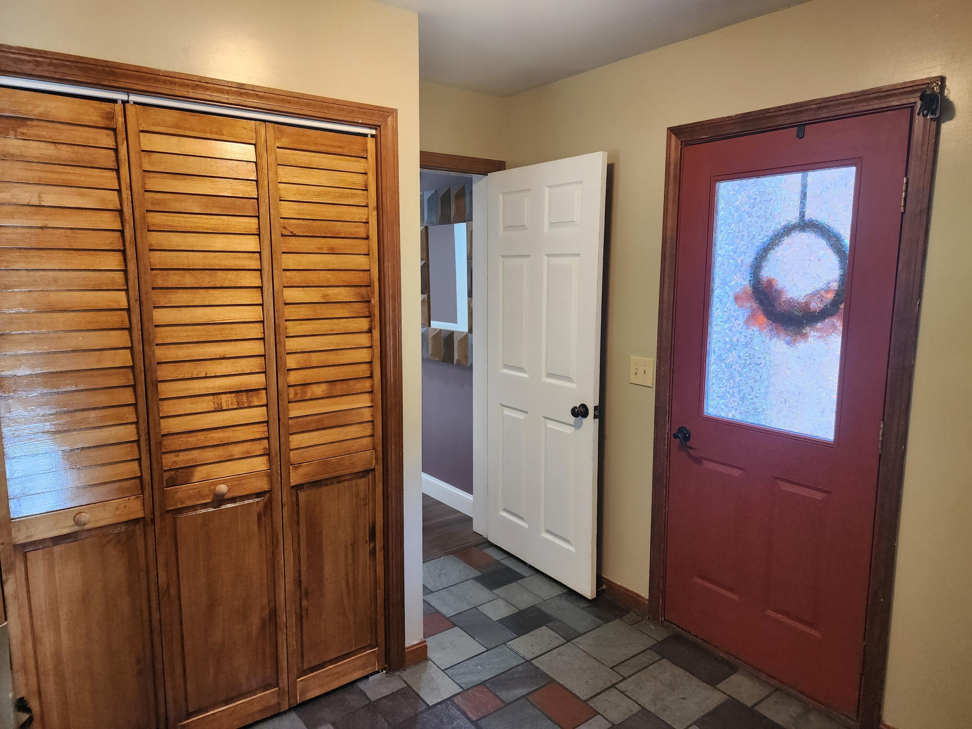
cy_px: 364
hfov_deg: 73.9
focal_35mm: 23
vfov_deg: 58.9
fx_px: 646
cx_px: 486
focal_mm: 6.4
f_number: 1.8
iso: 125
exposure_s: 1/60
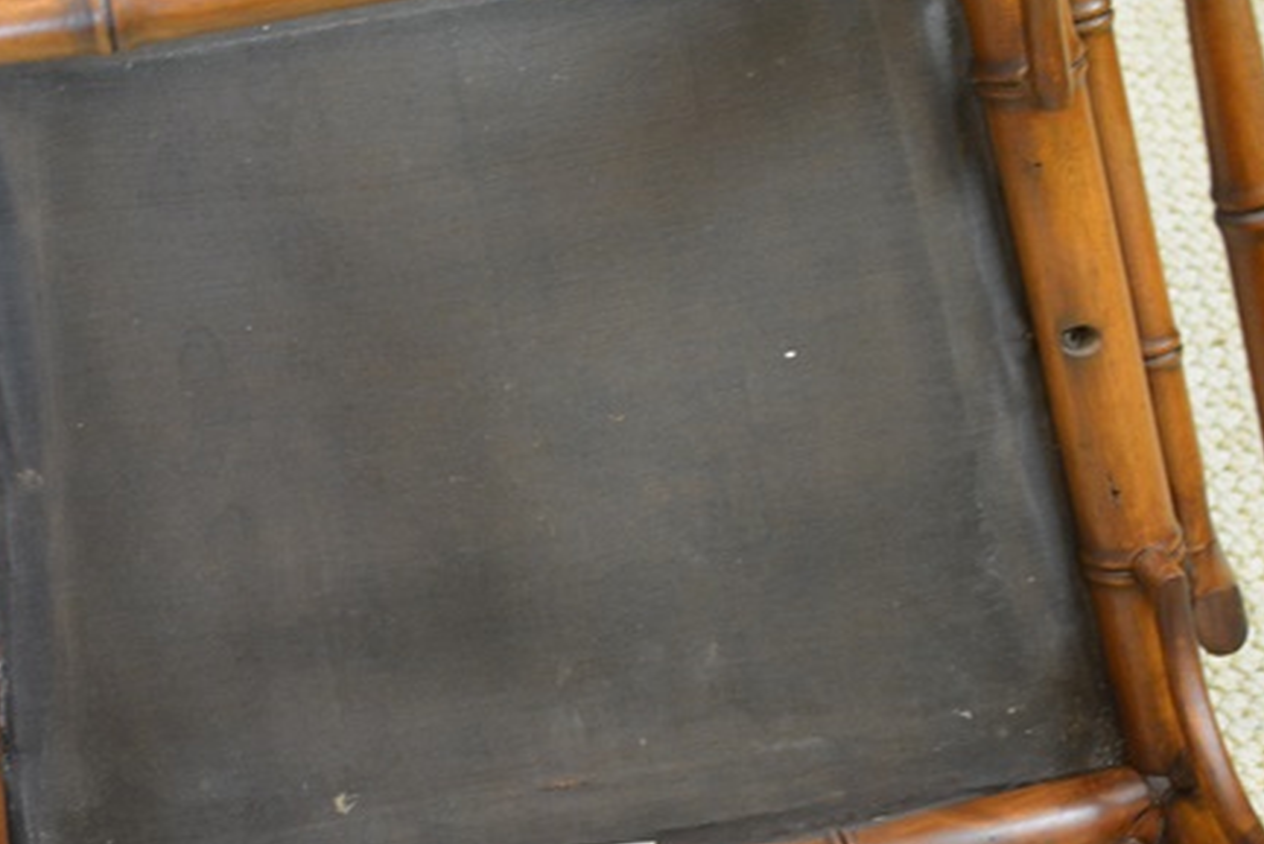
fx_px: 2775
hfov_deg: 25.6
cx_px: 520
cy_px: 447
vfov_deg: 17.3
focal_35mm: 79
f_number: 5
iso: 1600
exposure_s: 1/30
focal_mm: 38
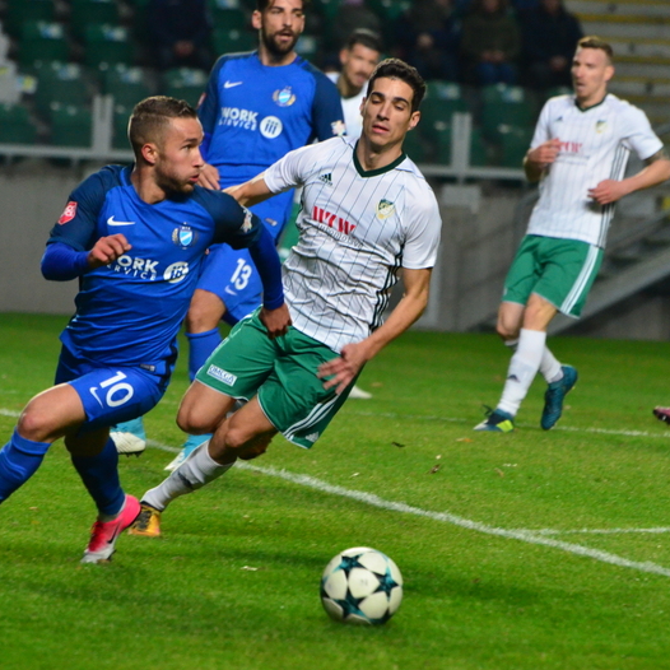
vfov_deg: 3.9
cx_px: 360
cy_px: 334
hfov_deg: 3.9
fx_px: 9745
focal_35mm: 445
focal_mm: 230
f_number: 5.6
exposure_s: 1/500
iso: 3200
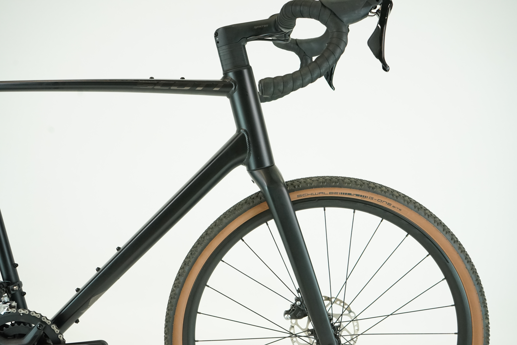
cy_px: 172
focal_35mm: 35
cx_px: 258
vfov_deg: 37.9
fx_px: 503
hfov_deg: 54.4
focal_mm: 35
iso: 2500
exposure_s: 1/200
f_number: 6.3
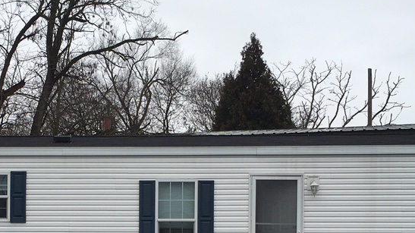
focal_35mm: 74
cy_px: 259
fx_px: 814
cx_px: 122
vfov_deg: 15.8
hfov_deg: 28.3
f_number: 2.2
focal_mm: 4.15
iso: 25
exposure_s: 1/553
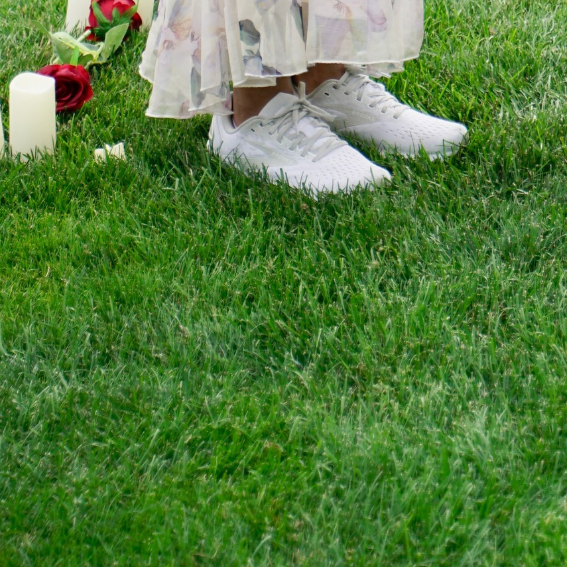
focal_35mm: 229
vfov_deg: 7.3
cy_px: -702
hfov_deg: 7.6
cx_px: 619
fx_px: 4244
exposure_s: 1/800
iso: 100
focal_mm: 60
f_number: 2.8
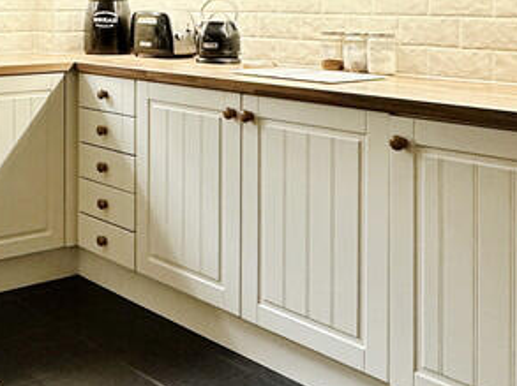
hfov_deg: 35.4
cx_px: 4
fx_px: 731
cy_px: 167
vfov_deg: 29.6
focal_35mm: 49
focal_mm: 2.22
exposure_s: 1/99
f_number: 2.2
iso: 160
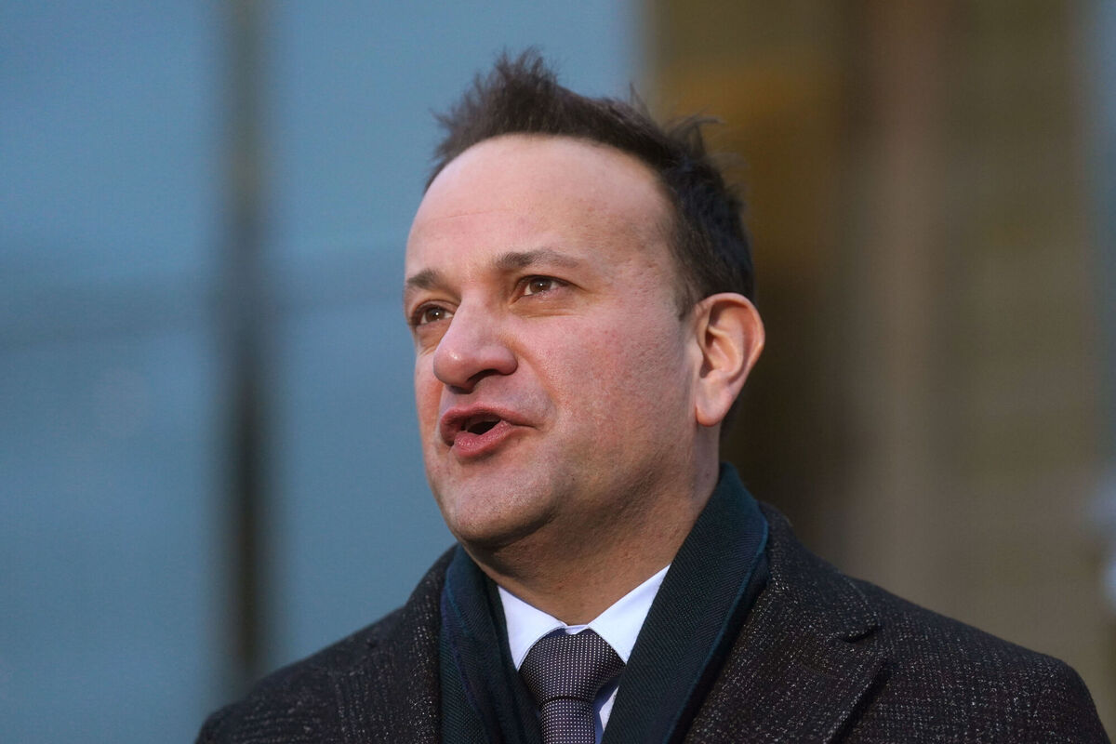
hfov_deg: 17.6
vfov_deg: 11.8
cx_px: 558
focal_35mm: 116
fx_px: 3596
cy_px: 372
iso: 2000
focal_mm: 116
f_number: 2.8
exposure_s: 1/500
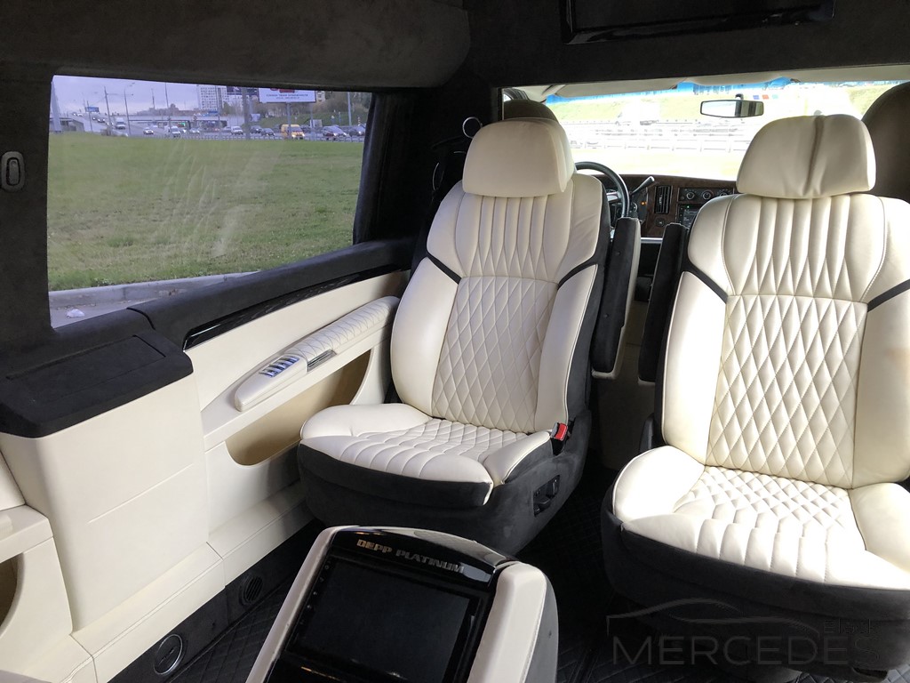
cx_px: 455
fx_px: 736
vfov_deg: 49.7
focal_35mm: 28
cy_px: 342
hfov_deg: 63.4
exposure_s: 1/30
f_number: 1.8
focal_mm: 3.99
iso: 40
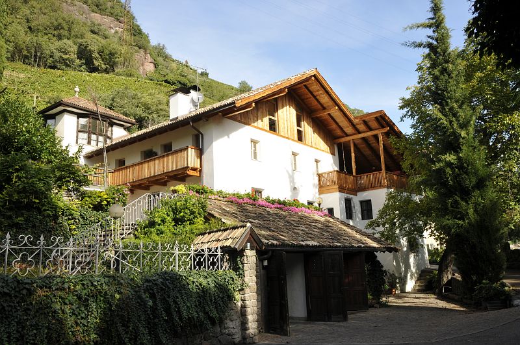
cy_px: 172
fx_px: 433
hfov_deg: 62.0
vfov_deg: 43.5
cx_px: 260
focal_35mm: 30
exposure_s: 1/200
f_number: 7.1
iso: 200
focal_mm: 20
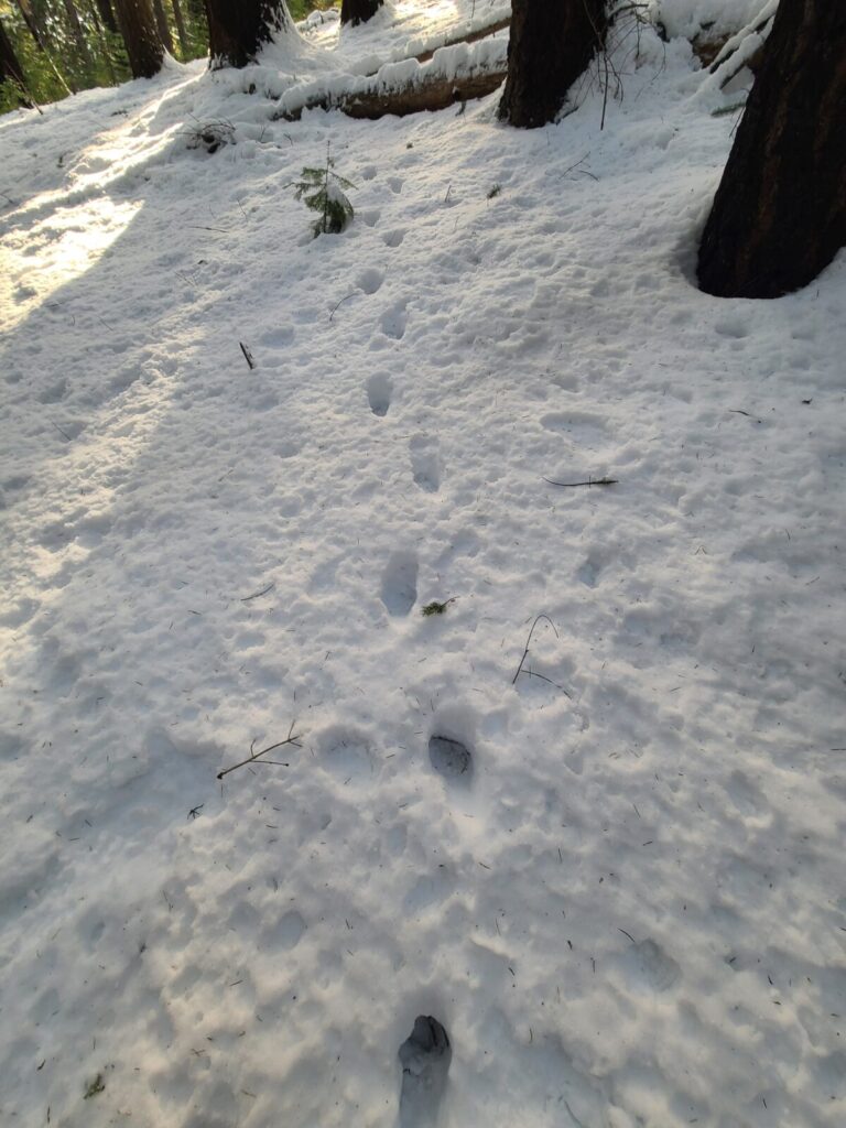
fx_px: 424
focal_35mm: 13
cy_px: 564
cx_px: 423
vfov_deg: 106.2
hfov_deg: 89.9
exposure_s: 1/100
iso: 80
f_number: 2.2
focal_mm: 2.2
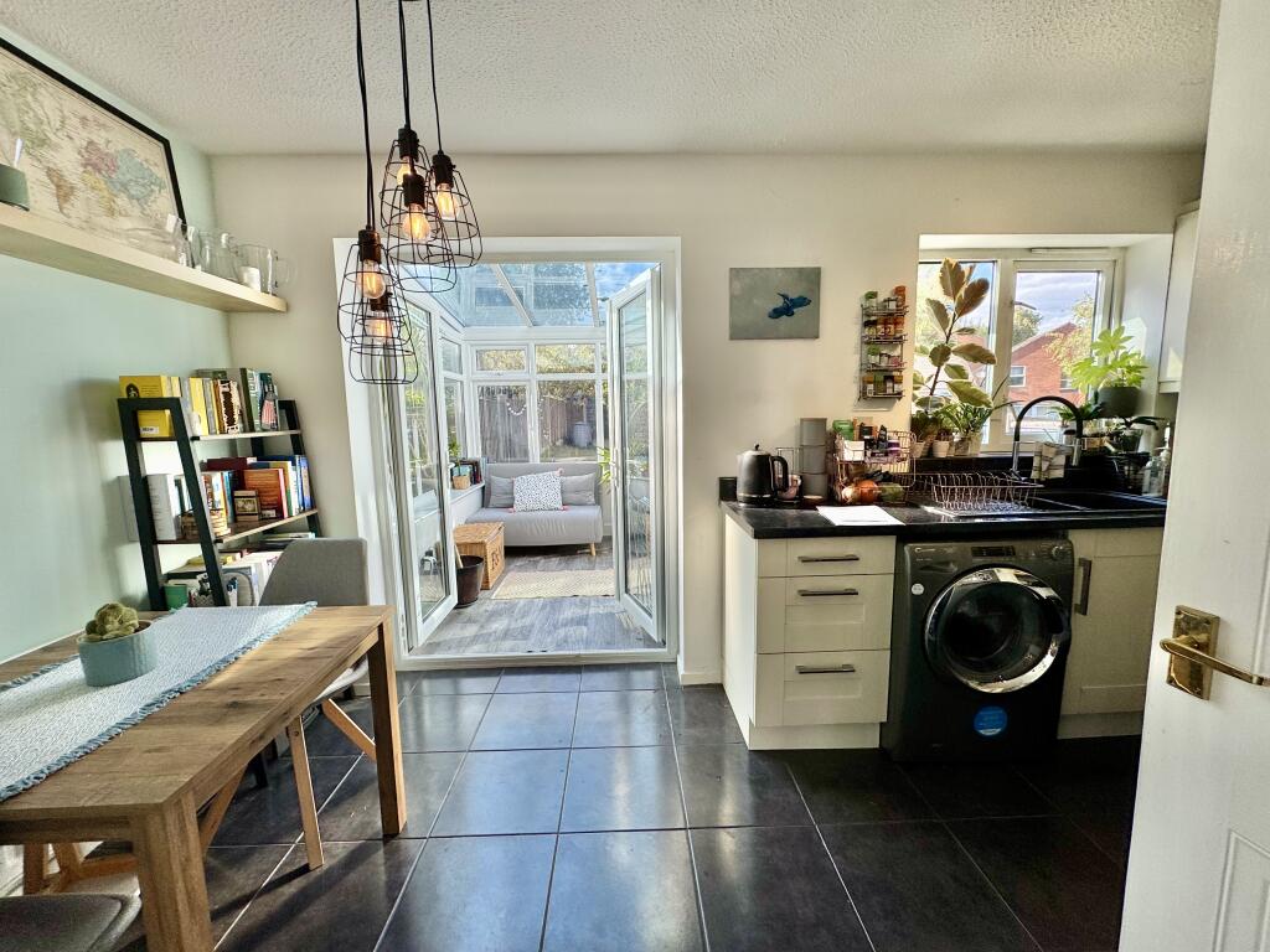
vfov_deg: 85.7
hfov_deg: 102.1
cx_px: 635
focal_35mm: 14
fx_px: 514
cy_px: 476
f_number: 2.2
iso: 40
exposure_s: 1/306
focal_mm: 2.22
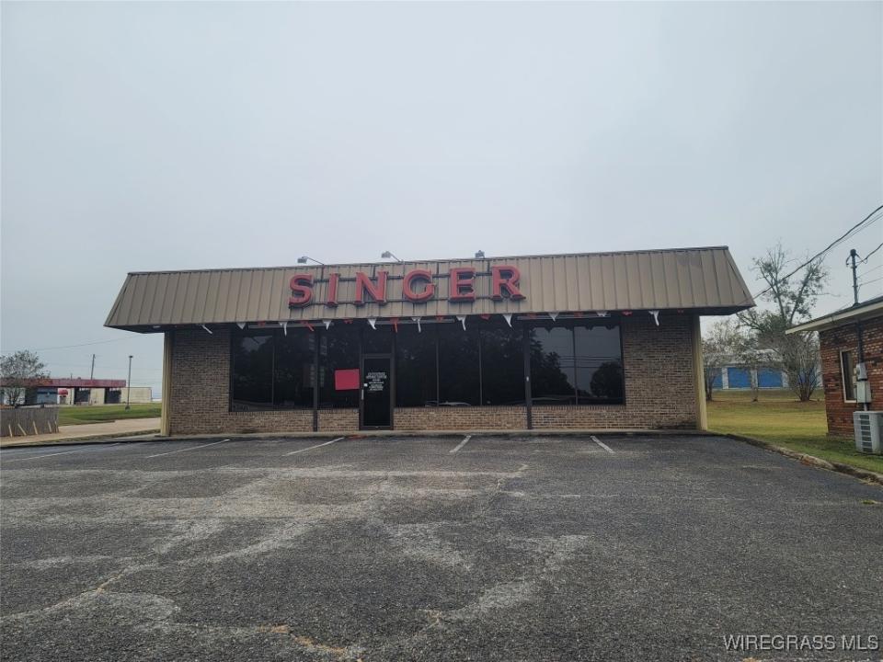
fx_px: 638
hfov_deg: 69.4
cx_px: 442
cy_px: 331
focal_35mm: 25
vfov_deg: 54.9
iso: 20
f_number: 1.8
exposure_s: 1/292
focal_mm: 7
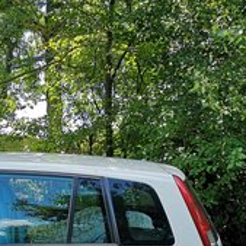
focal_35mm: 69
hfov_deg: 24.0
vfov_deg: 24.3
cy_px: 223
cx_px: 3
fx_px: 555
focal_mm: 5.58
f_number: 1.8
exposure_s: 1/492
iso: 50
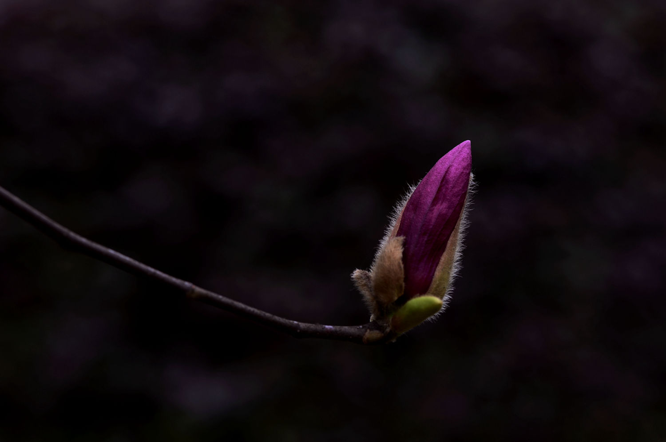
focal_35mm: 158
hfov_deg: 13.1
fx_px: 2908
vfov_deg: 8.7
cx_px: 333
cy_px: 221
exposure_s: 1/125
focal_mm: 105
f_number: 5.6
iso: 200
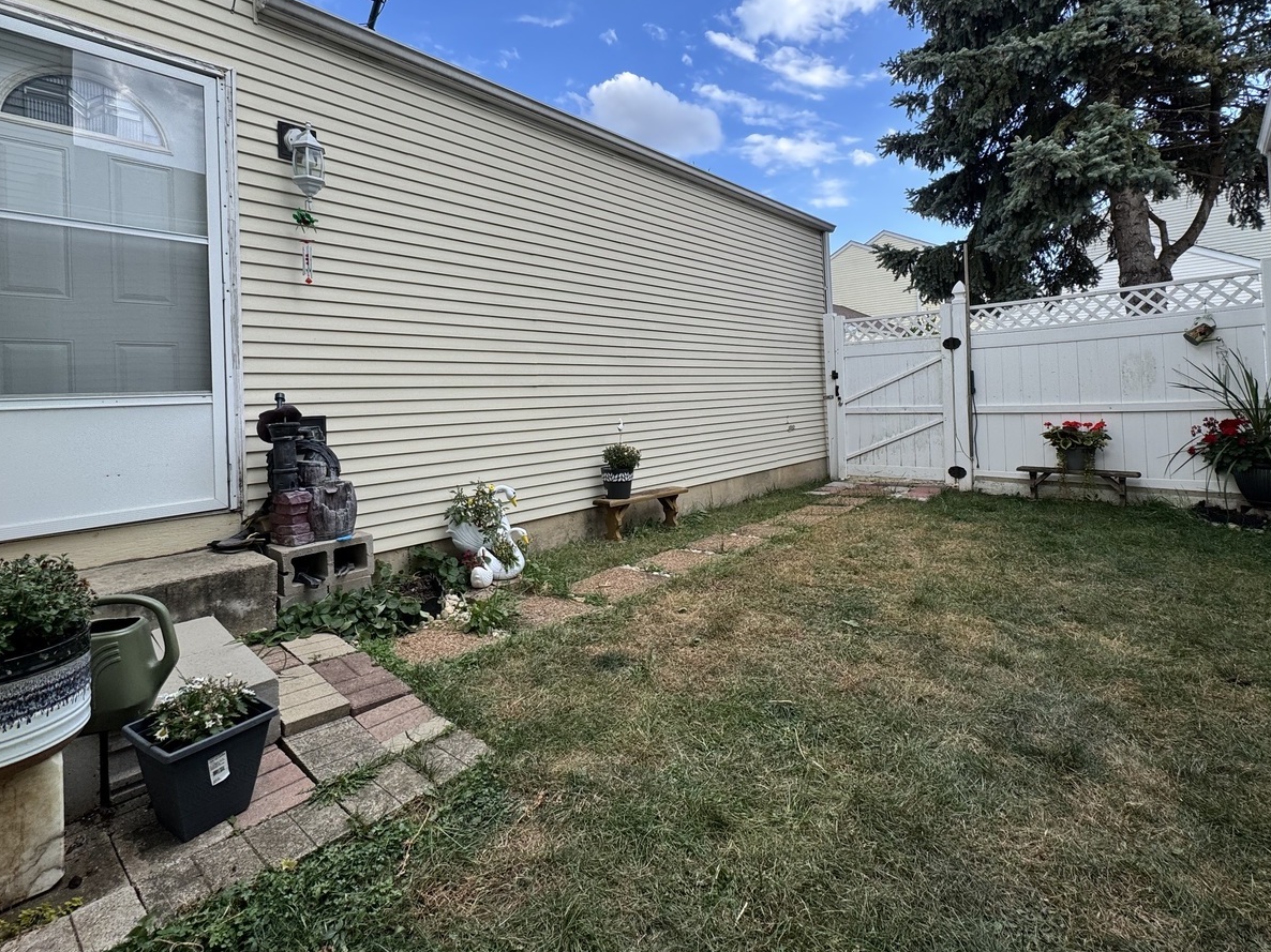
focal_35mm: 17
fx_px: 624
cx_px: 642
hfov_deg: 91.0
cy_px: 386
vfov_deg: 74.0
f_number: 2.2
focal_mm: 2.22
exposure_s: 1/346
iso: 40
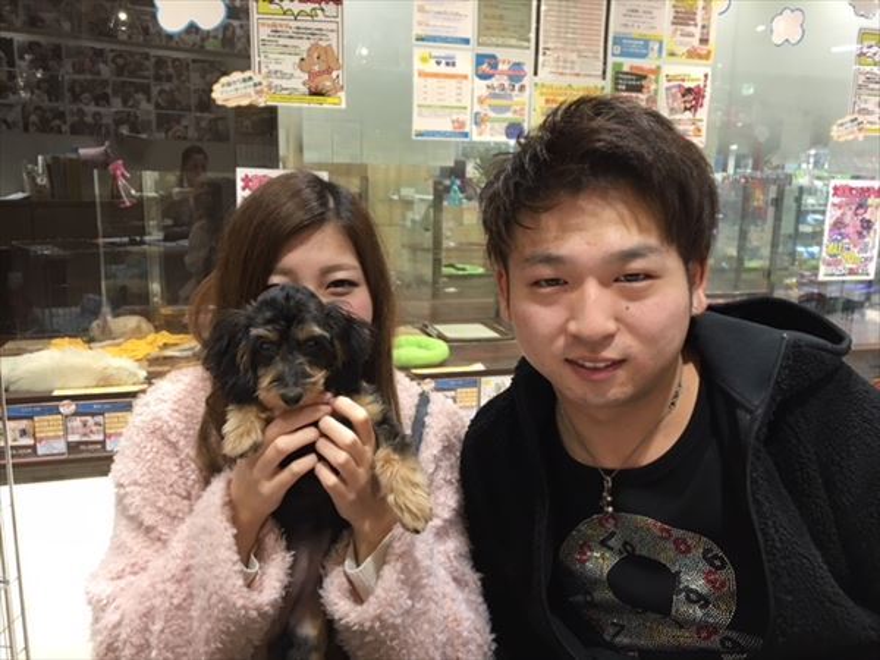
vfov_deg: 48.2
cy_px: 330
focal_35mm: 29
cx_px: 440
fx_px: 737
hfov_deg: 61.7
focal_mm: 4.15
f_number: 2.2
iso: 80
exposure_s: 1/30
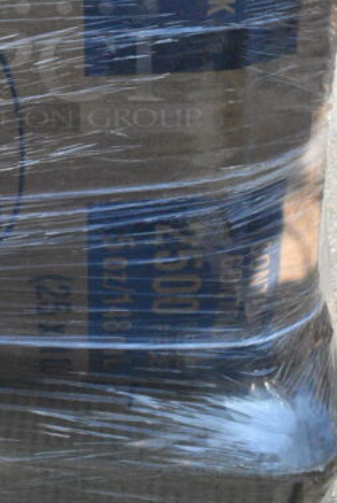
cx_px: 64
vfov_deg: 26.8
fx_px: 1022
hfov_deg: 18.5
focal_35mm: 73
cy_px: 62
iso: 6400
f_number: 18
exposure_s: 1/1250
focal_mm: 20
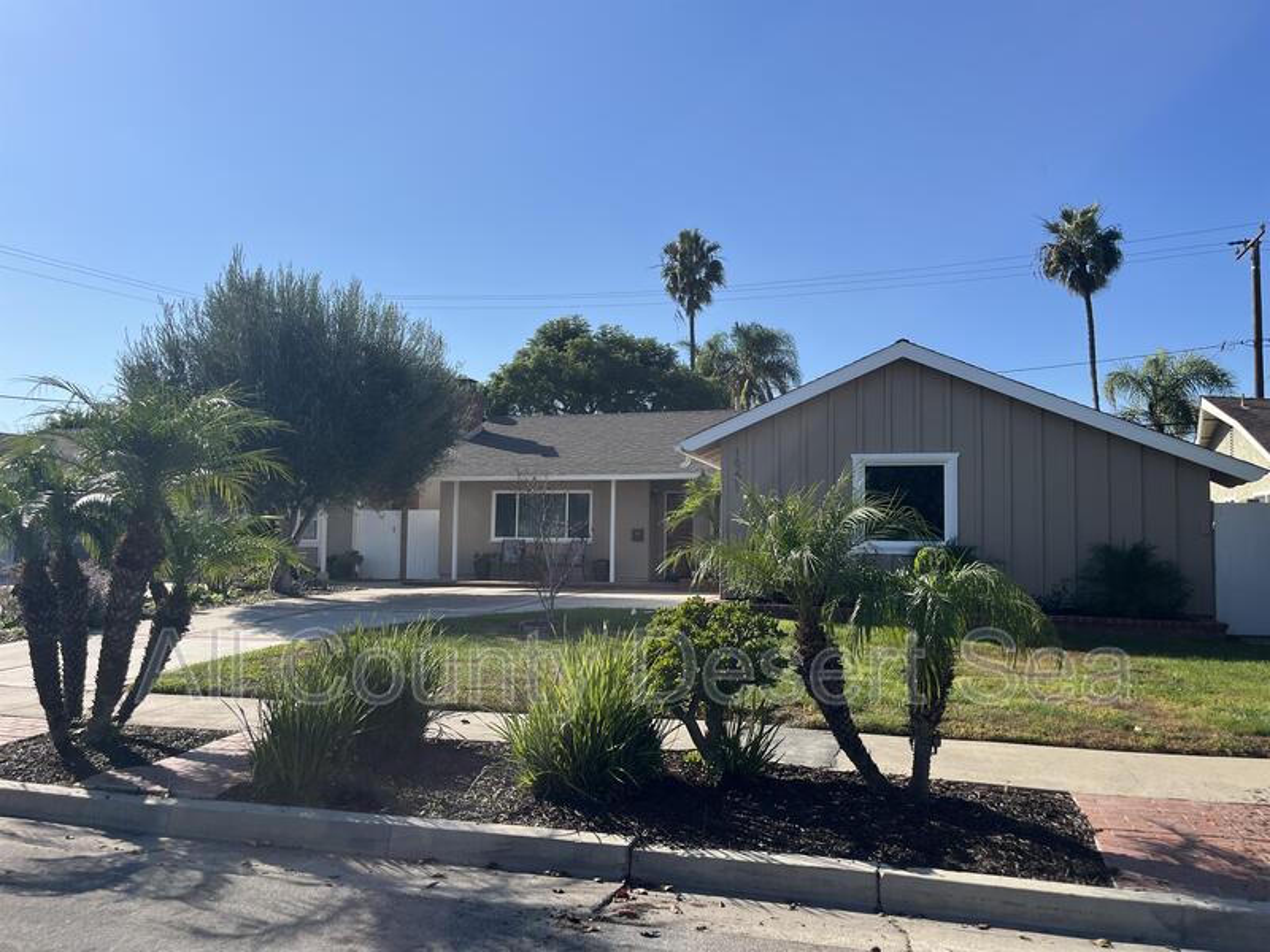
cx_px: 635
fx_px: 954
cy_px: 476
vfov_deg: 53.1
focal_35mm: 26
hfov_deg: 67.3
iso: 50
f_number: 1.6
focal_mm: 5.1
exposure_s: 1/3876
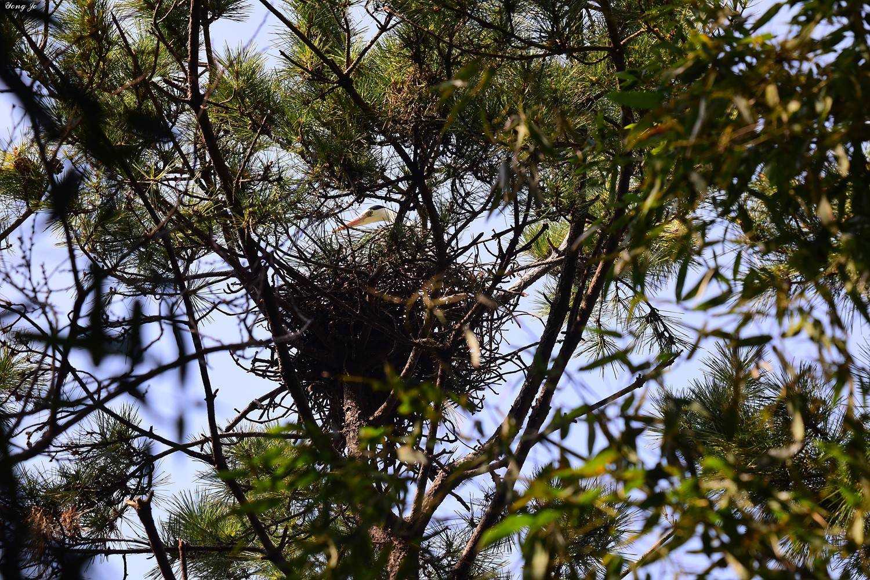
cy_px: 290
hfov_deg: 12.4
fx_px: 3988
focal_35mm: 165
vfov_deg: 8.3
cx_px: 435
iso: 1000
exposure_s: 1/640
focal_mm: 165
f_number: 10
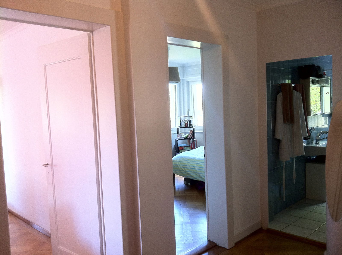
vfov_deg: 40.6
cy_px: 128
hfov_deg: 52.7
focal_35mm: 35
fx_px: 345
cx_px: 171
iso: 100
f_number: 2.8
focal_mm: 3.85
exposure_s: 1/17
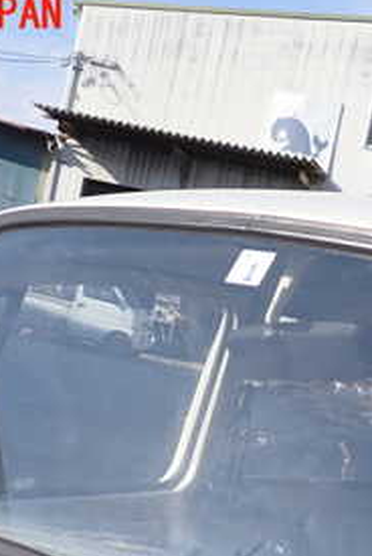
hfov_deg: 19.8
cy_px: 445
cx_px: 301
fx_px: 1051
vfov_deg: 29.0
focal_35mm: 68
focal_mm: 5.4
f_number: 9
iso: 100
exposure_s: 1/160
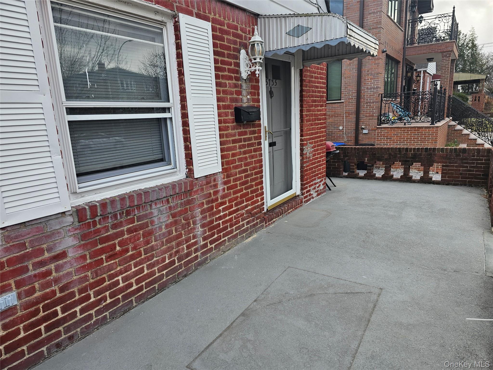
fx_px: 328
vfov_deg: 58.9
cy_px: 185
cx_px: 246
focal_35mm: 23
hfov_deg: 73.9
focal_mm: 6.3
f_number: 1.7
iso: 25
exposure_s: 1/359
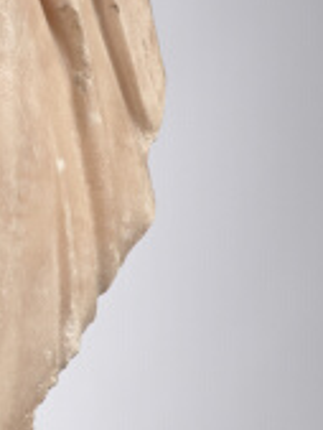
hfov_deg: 2.9
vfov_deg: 4.0
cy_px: 134
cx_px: -669
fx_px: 6176
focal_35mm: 497
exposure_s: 1/60
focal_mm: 80
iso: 200
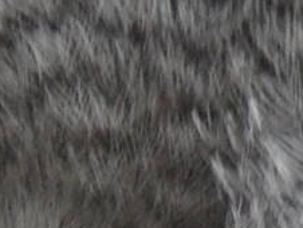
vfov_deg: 1.7
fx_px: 7439
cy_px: 557
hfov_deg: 2.3
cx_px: 295
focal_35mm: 849
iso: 200
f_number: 4.4
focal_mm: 20
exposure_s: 1/10
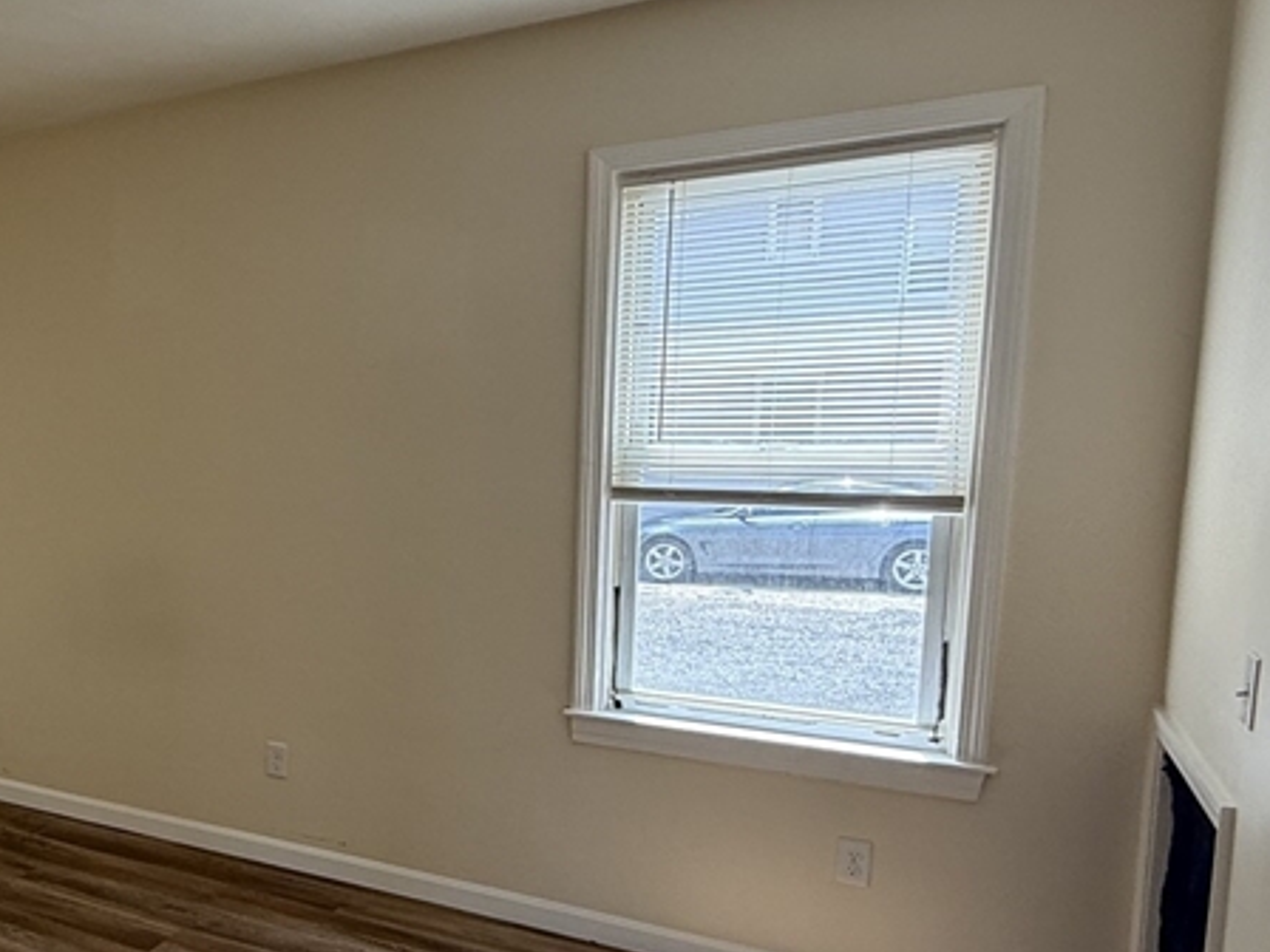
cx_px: 71
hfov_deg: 49.1
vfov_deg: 43.9
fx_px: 1174
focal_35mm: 32
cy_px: 572
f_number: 2.2
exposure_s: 1/130
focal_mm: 2.22
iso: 64
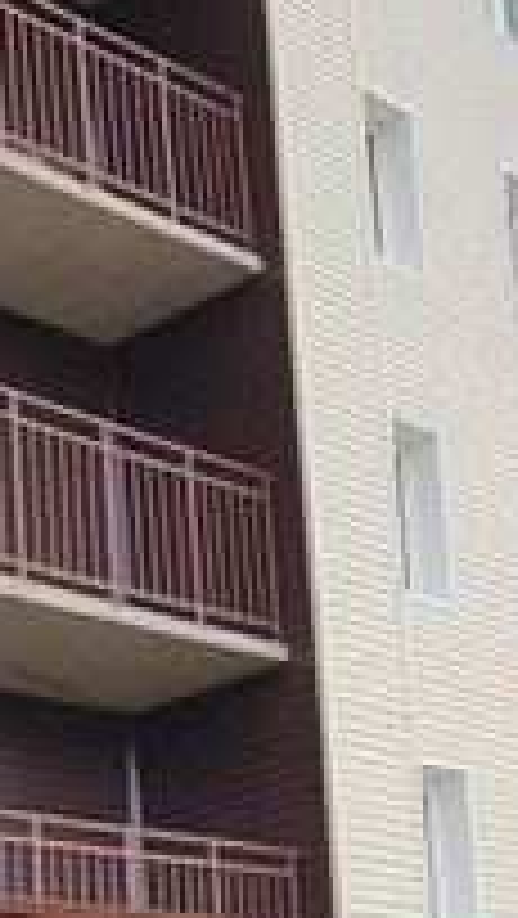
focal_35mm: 89
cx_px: 784
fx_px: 2170
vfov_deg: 23.2
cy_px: 842
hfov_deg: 12.9
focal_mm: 4.2
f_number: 1.7
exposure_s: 1/860
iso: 40
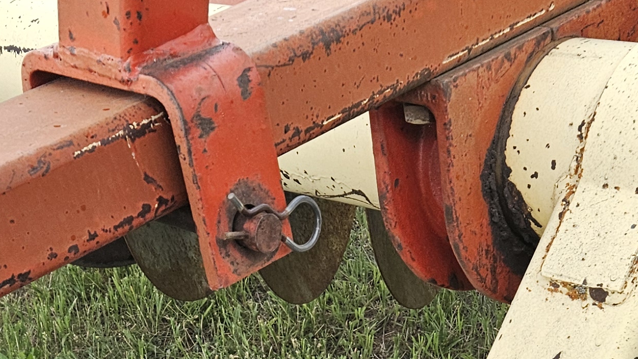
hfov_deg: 26.2
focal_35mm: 81
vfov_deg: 13.7
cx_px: 350
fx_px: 1370
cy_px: 591
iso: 80
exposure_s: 1/180
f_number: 1.8
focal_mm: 5.4
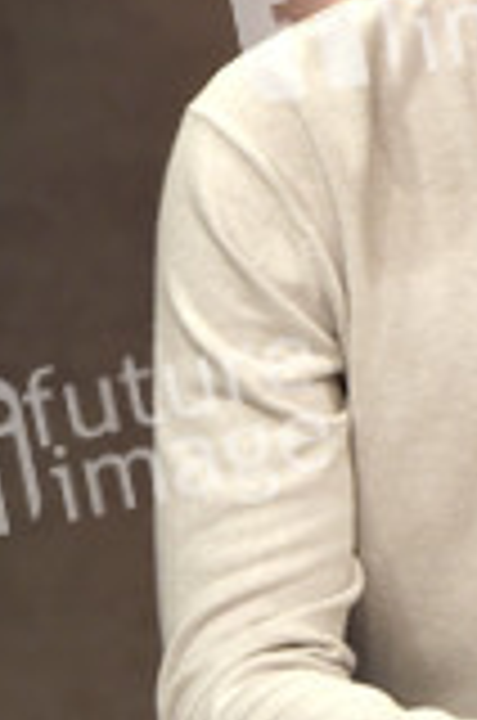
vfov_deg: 11.8
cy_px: 220
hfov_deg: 7.7
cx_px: 590
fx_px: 3493
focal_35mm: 175
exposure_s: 1/160
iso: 1250
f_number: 5.6
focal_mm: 70
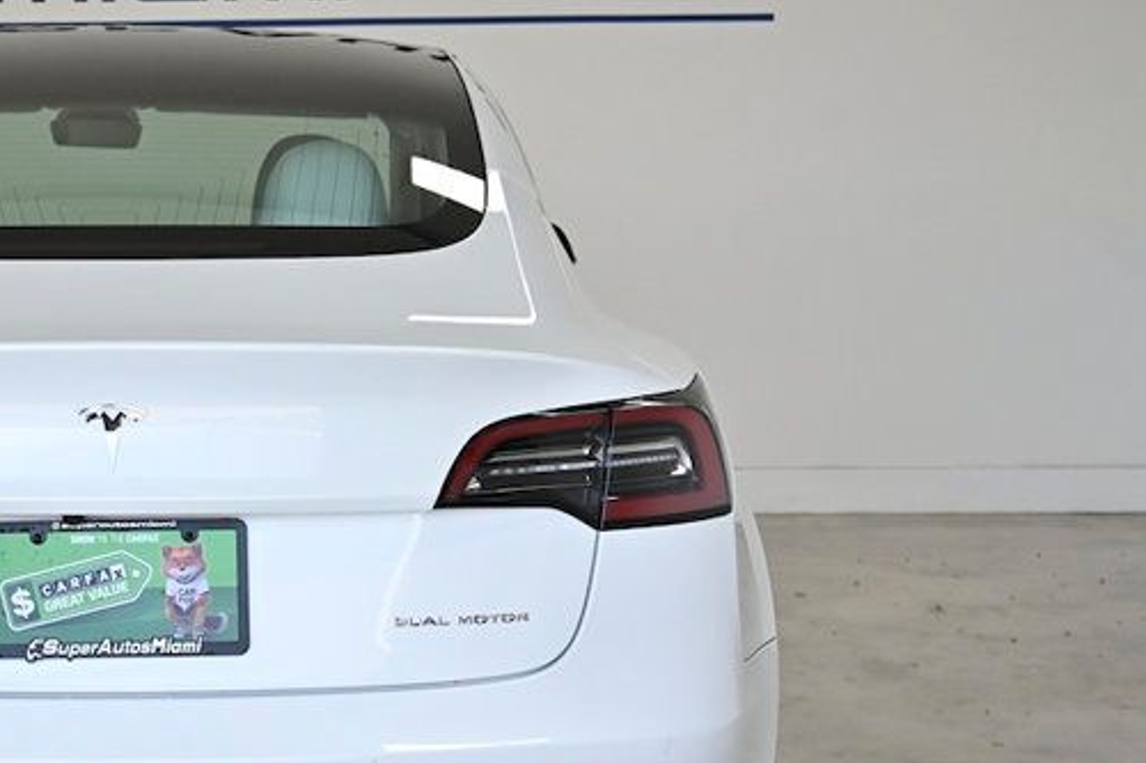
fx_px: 2609
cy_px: 450
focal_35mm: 82
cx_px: 87
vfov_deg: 16.6
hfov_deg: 24.0
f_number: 5
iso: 2000
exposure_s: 1/2000
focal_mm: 40
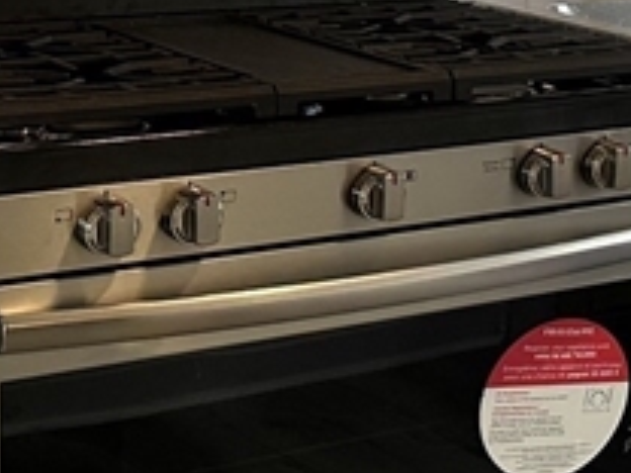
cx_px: 1198
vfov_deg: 12.3
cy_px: -79
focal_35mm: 118
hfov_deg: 14.3
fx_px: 2151
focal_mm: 6.86
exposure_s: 1/120
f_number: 1.78
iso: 160
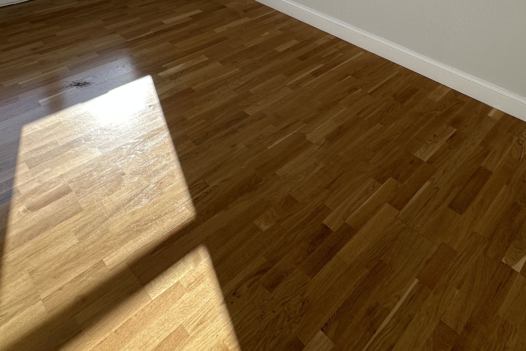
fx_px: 438
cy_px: -4
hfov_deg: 61.4
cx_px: 314
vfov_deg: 38.5
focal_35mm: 30
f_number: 2.2
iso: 40
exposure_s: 1/323
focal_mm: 2.22
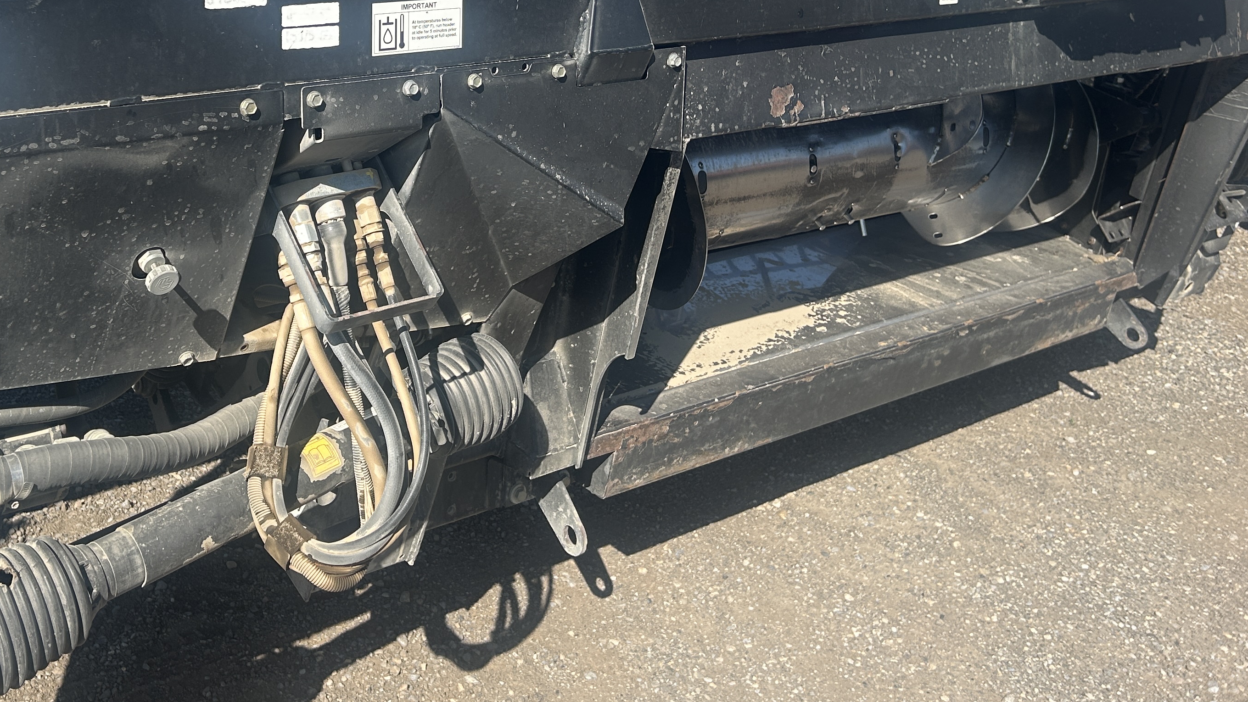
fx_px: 1390
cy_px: 83
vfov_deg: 27.4
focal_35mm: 42
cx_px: 435
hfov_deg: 47.7
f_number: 1.5
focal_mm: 5.7
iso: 50
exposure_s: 1/2404
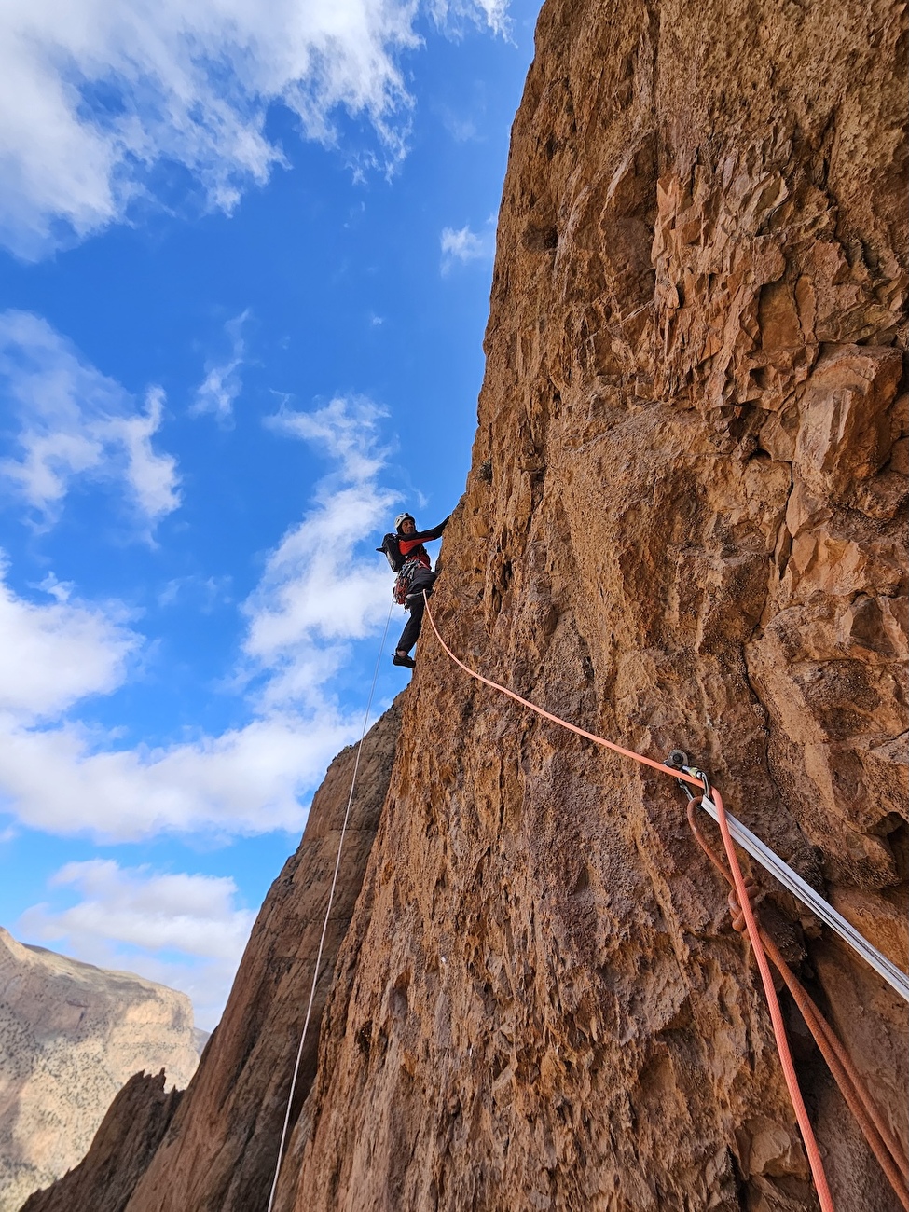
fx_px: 455
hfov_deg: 89.9
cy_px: 606
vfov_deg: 106.2
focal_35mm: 13
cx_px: 454
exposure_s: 1/1000
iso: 50
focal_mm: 2.2
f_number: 2.2
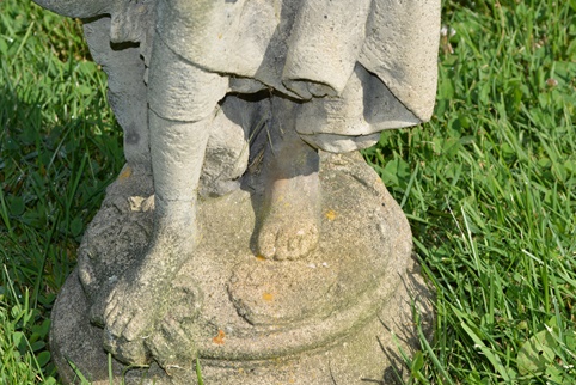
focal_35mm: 97
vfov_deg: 14.1
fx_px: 1553
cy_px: 215
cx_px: 258
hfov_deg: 21.0
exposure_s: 1/200
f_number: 9
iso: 100
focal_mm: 52
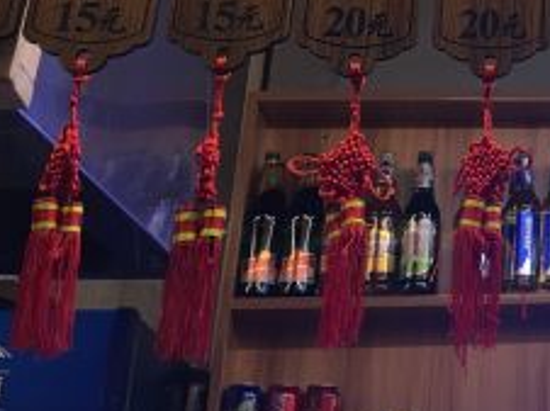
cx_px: 764
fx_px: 1428
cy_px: -181
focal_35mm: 90
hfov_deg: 19.6
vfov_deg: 15.3
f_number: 2.2
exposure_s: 1/17
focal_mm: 4.15
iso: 32
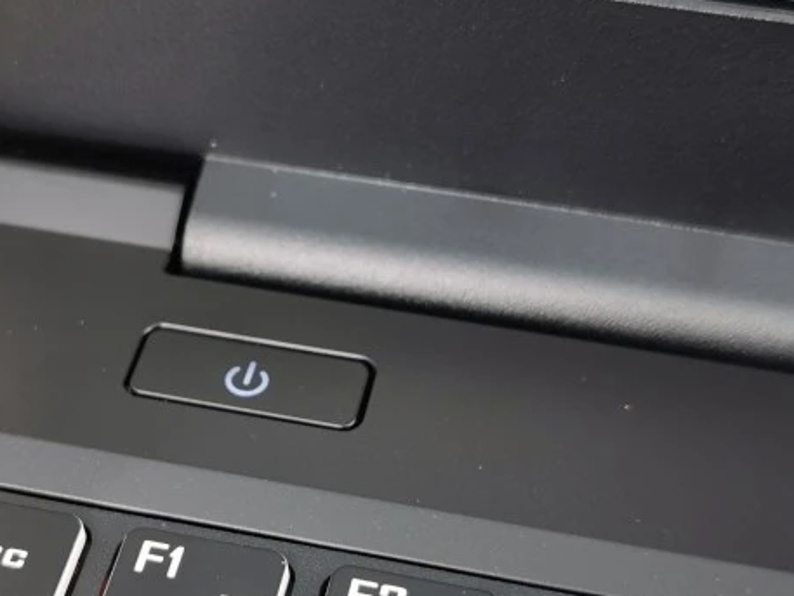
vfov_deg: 19.1
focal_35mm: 77
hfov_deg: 25.2
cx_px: 254
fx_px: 1767
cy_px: 379
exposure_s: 1/100
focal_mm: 5.56
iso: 50
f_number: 1.6
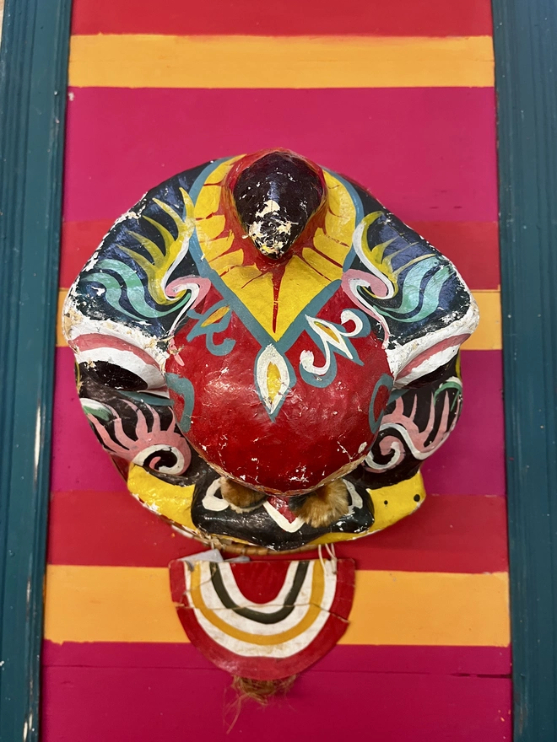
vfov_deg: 67.3
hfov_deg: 53.1
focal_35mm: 26
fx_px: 558
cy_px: 371
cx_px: 278
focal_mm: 5.1
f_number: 1.6
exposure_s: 1/50
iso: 100
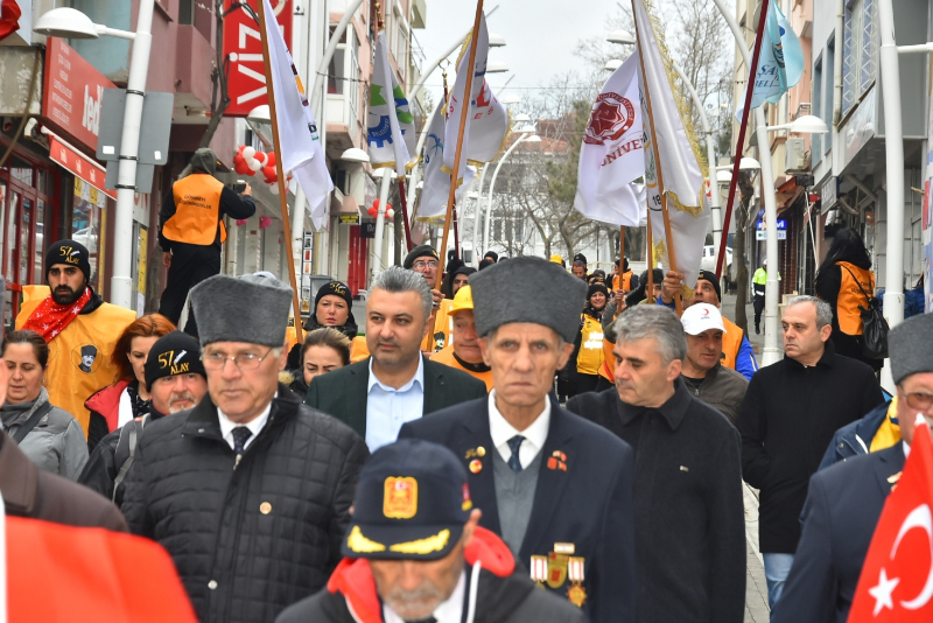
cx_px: 466
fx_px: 2722
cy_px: 312
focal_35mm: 105
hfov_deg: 19.4
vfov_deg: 13.1
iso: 500
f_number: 8
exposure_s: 1/160
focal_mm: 70
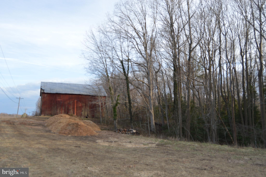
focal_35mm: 28
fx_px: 210
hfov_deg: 64.6
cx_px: 133
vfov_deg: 45.6
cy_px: 88
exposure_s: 1/200
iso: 100
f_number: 5
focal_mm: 19
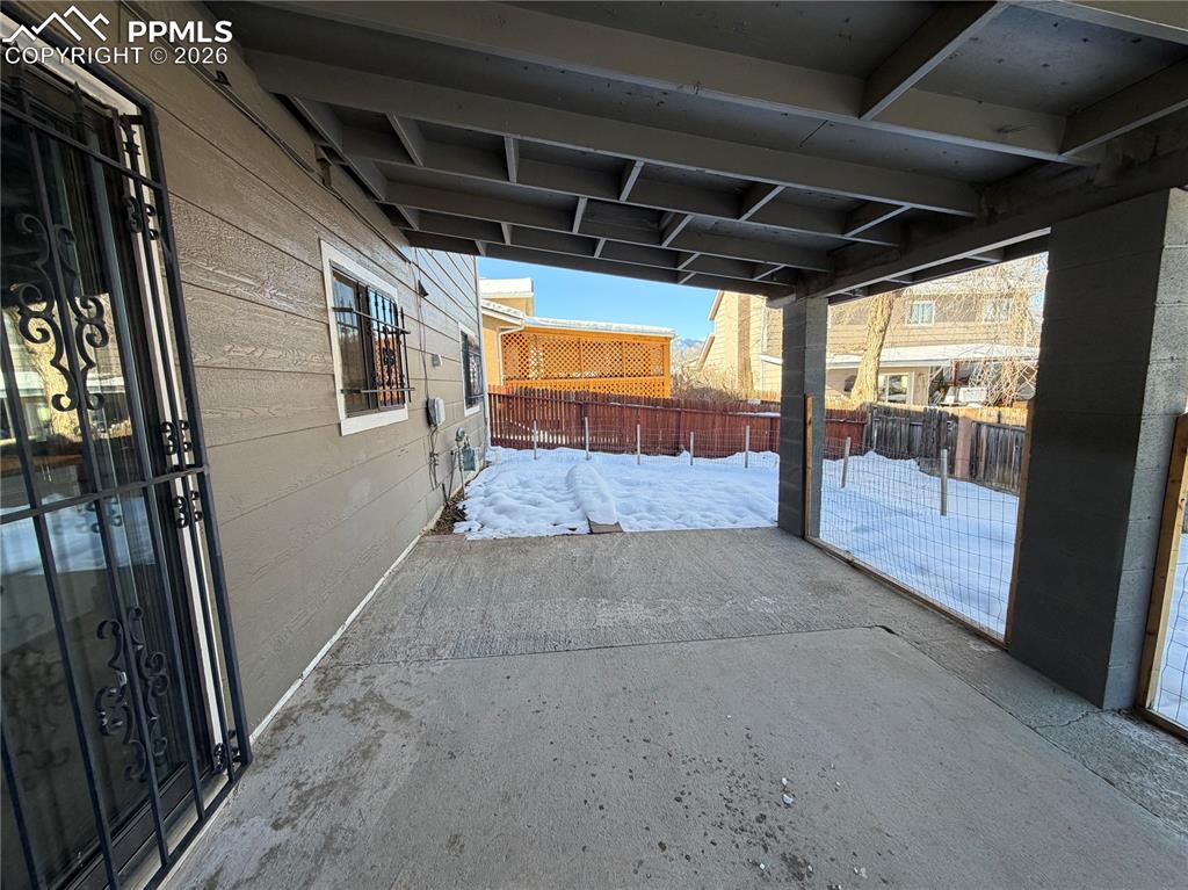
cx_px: 594
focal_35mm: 14
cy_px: 445
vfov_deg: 85.6
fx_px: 480
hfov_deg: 102.1
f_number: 2.2
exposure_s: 1/227
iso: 50
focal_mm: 2.22
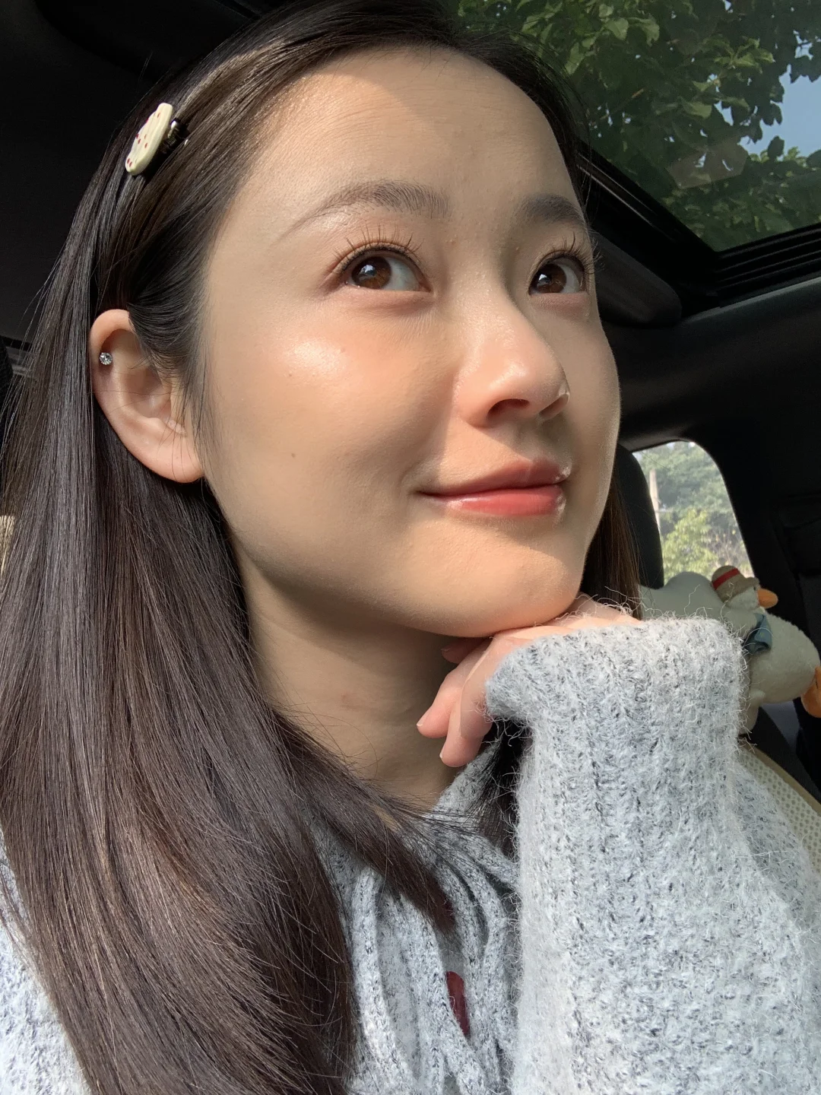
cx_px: 410
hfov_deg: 44.2
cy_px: 548
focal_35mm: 32
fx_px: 1012
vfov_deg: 56.8
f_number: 2.2
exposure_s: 1/281
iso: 16
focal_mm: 2.87
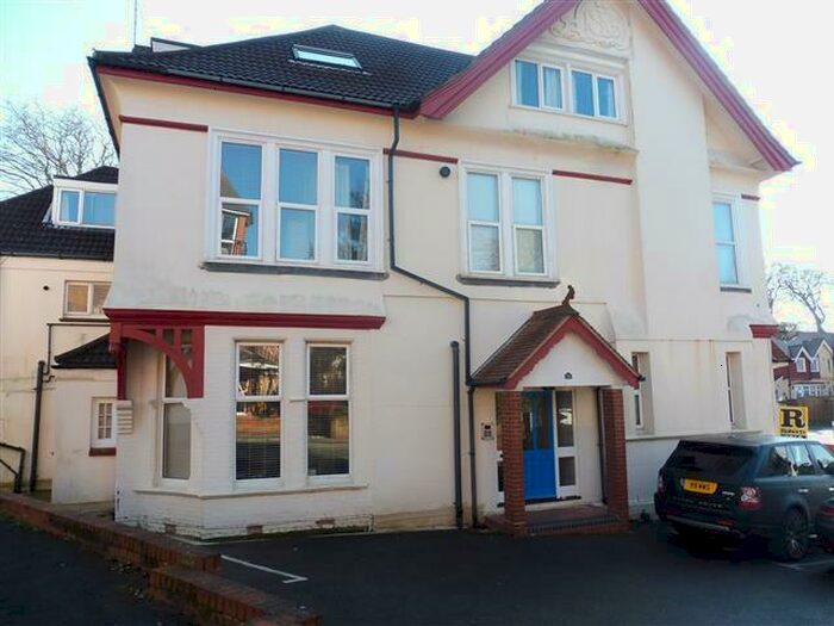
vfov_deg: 56.8
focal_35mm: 24
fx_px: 578
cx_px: 417
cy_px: 313
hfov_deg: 71.6
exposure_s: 1/250
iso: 100
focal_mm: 4.3
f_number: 3.3
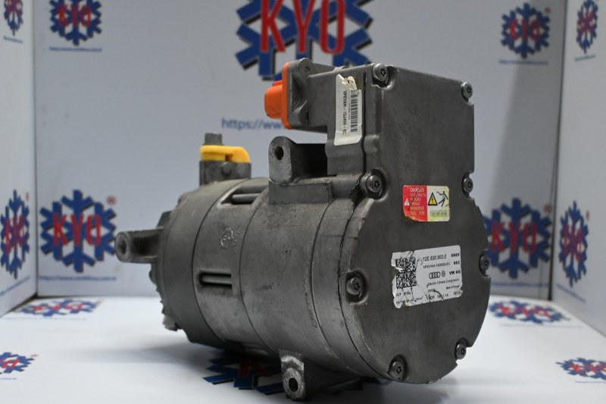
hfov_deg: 43.6
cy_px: 202
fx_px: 757
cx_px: 303
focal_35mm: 45
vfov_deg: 29.9
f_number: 4.8
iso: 1400
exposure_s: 1/125
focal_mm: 30
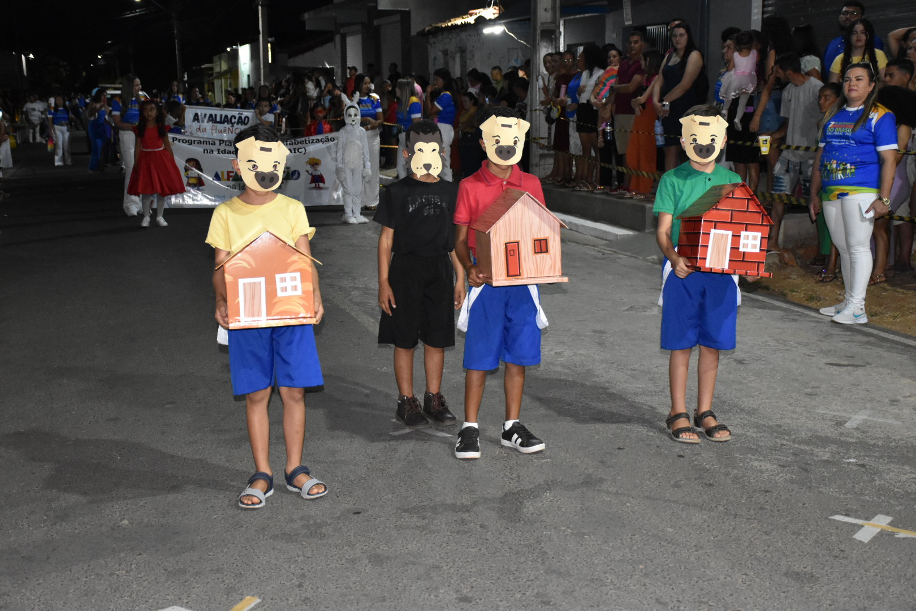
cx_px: 458
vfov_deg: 25.8
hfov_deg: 37.9
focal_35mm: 52
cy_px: 306
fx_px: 1336
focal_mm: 35
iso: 3200
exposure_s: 1/100
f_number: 4.2
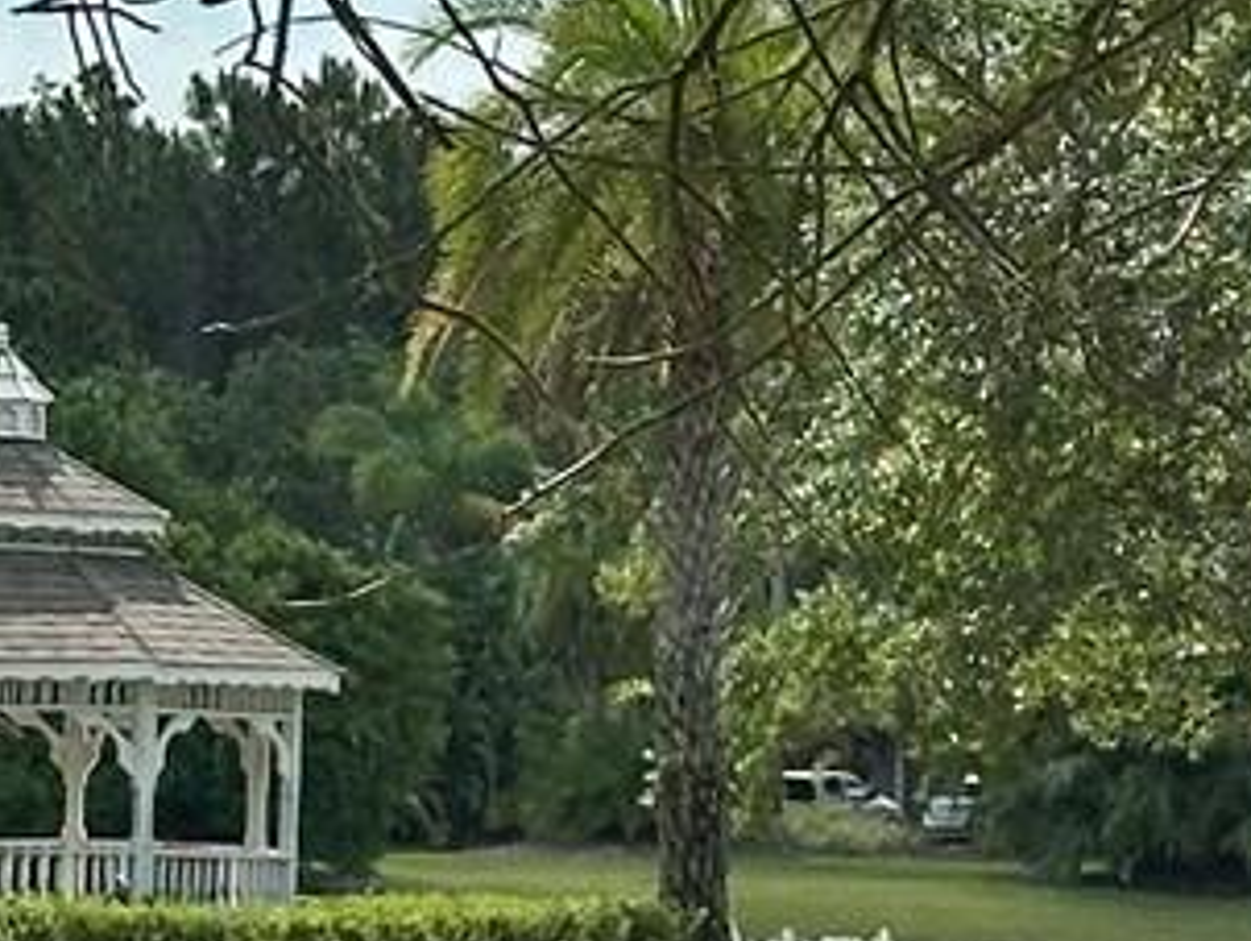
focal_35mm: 254
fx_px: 9187
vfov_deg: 5.8
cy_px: 1140
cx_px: 1645
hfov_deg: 7.7
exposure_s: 1/3731
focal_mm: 6.86
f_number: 1.78
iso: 64
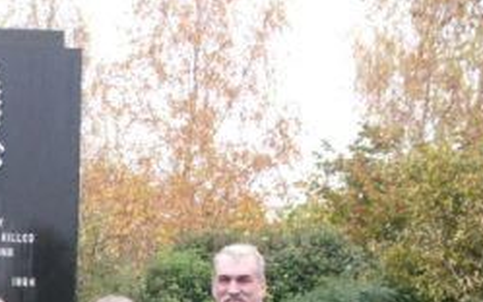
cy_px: 432
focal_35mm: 92
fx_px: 1212
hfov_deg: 21.5
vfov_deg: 13.5
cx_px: -31
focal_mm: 6.3
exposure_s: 1/100
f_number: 2.9
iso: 200
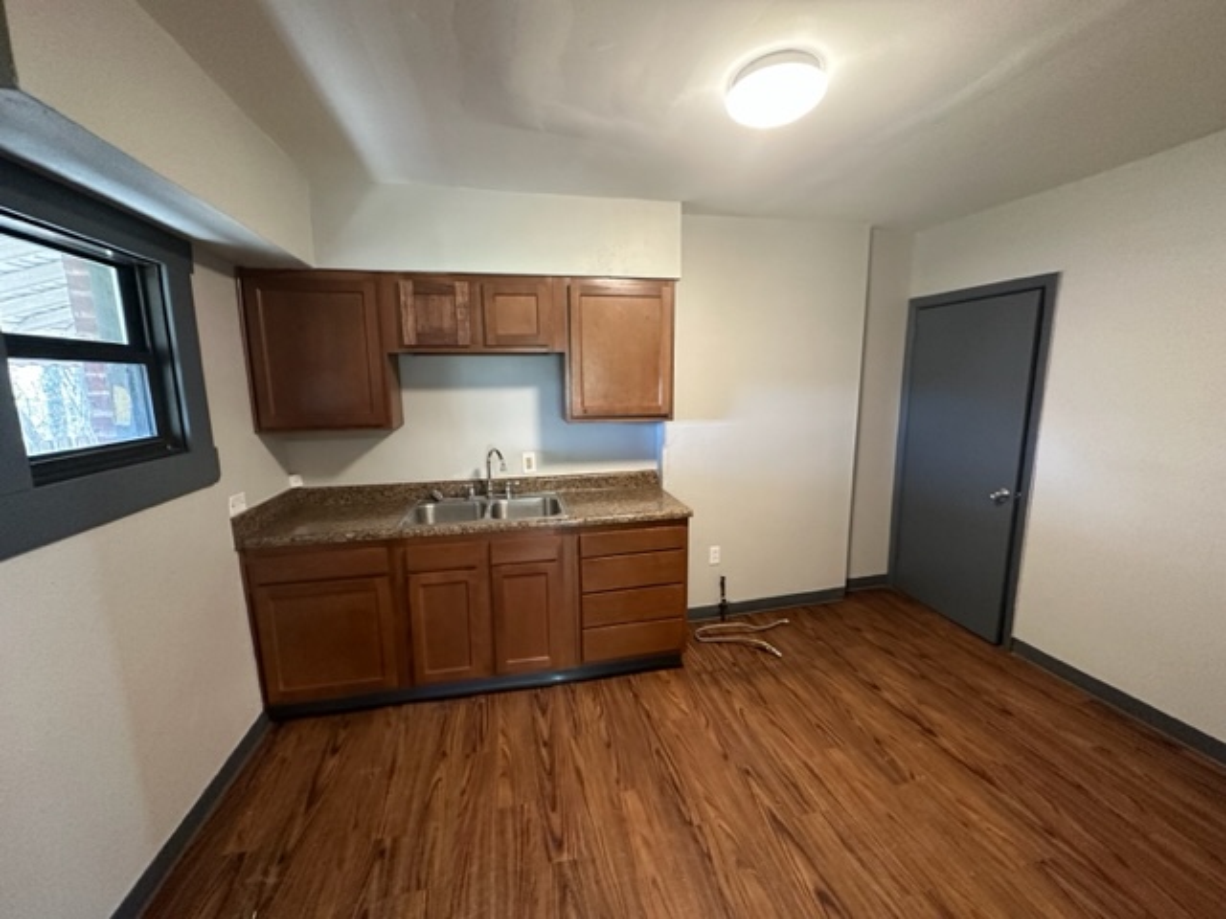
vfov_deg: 85.7
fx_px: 496
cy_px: 460
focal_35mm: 14
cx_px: 613
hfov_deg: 102.1
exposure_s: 1/60
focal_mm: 2.22
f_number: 2.2
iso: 400
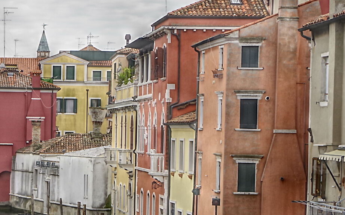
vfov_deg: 10.7
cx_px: -36
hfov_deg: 16.6
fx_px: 1147
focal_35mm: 122
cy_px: 159
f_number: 11
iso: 400
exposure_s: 1/60
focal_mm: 31
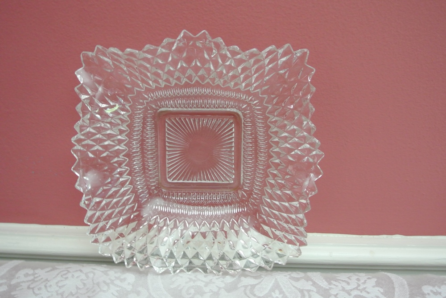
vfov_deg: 37.0
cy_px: 149
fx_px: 446
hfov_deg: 53.1
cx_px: 223
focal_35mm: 36
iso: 1100
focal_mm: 13.6
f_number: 4
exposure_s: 1/30
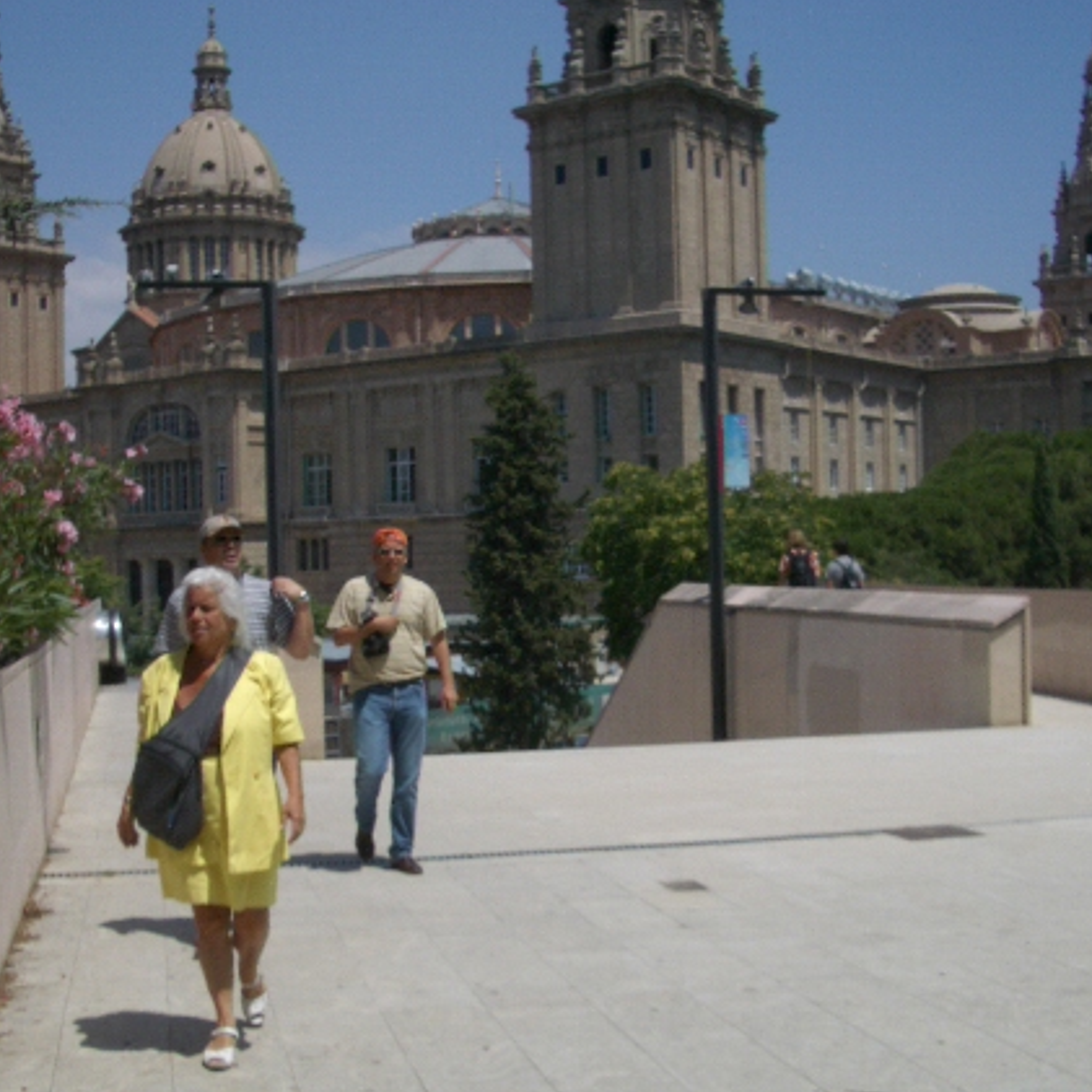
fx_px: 1677
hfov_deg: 36.1
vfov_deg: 36.0
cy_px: 581
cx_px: 542
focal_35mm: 47
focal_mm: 5.8
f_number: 4.3
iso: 50
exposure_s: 1/1250
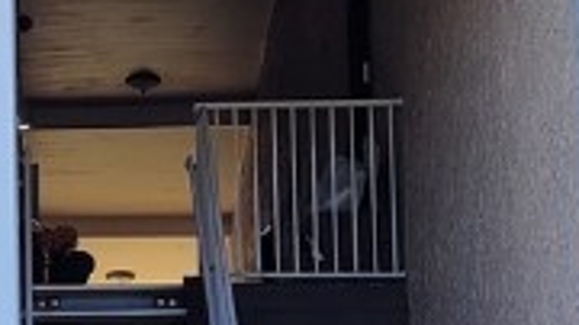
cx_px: -434
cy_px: 167
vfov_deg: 7.5
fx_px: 2470
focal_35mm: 161
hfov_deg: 12.3
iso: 40
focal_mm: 5.4
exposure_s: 1/681
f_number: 1.8
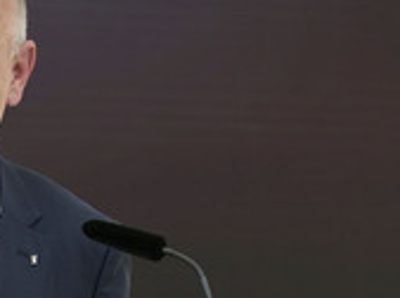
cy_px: 255
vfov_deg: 2.9
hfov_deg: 3.9
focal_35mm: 514
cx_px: -67
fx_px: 5927
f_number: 8
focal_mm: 200
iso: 500
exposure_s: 1/500
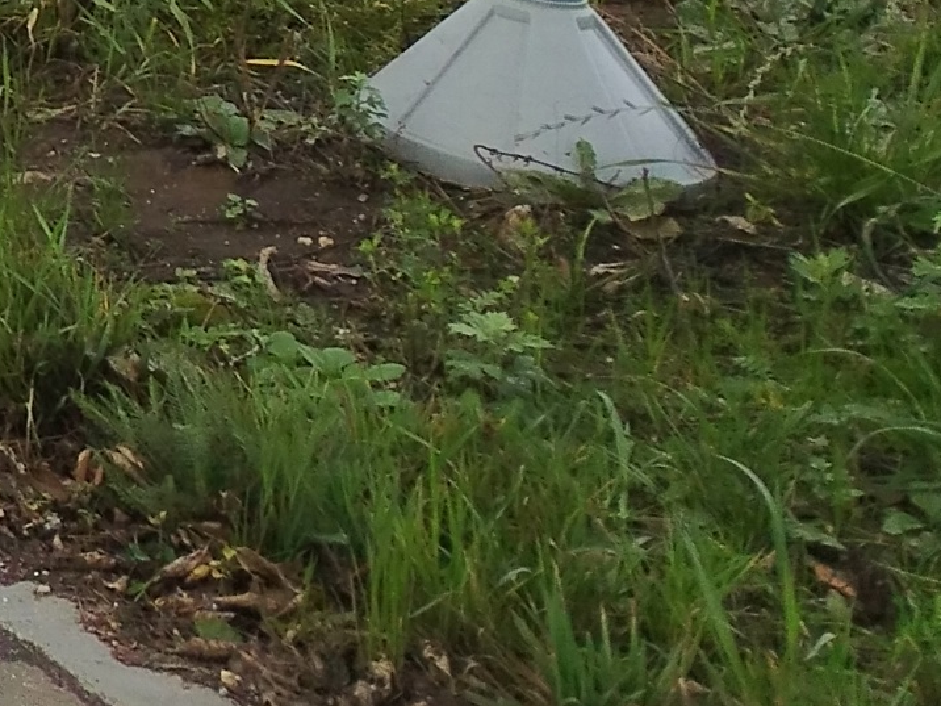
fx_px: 3643
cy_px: -1118
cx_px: -1405
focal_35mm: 134
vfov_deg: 9.5
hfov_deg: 11.7
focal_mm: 5.25
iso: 100
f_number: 1.75
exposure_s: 1/260
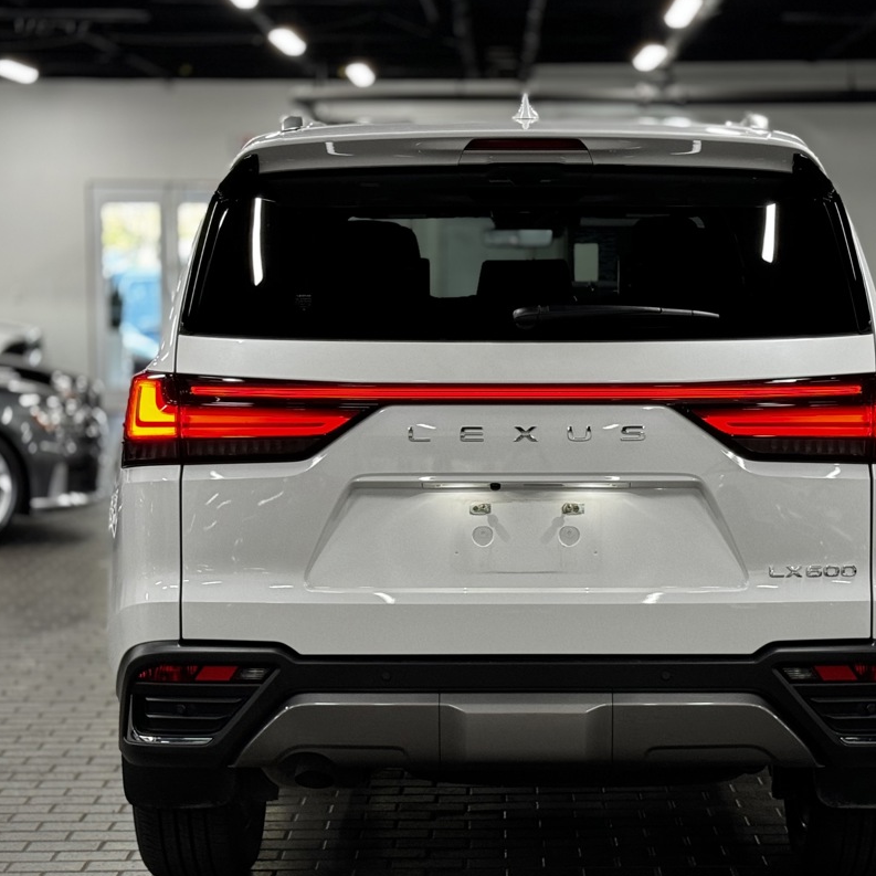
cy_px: 468
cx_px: 525
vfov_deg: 22.5
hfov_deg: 22.4
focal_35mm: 77
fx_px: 2205
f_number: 1.78
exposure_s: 1/60
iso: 125
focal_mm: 6.86
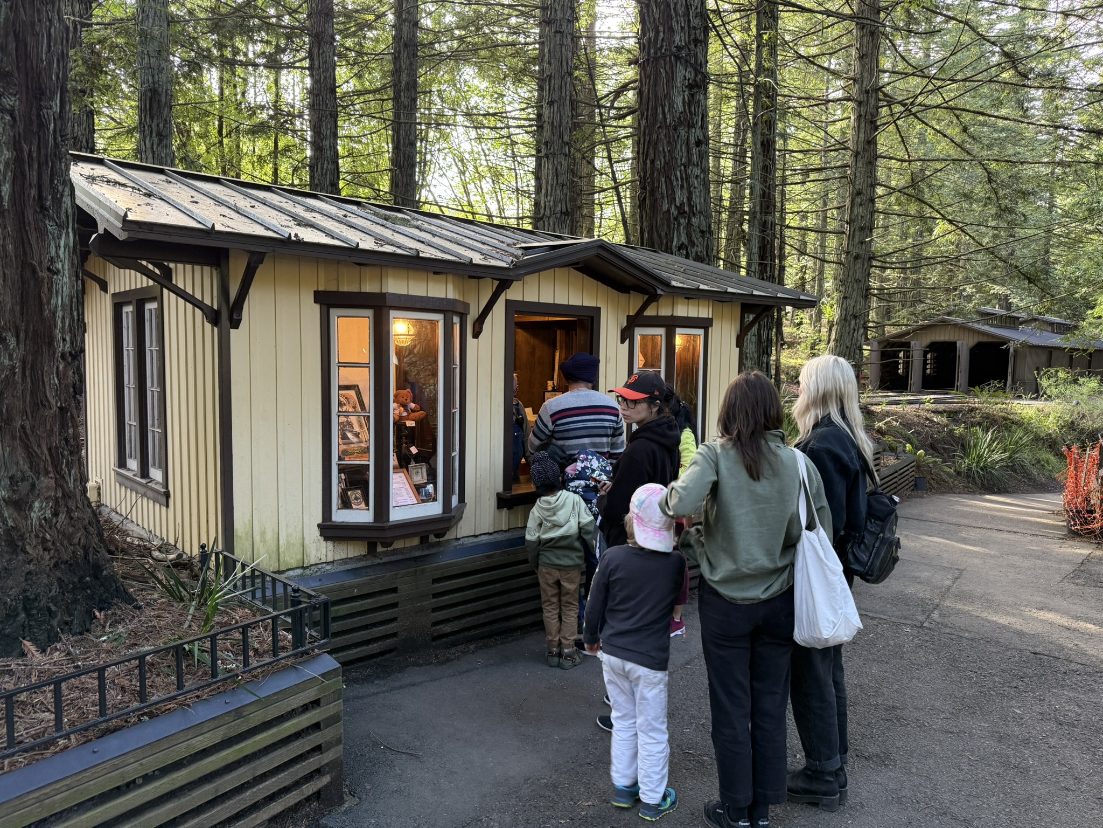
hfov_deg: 71.6
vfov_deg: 56.8
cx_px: 552
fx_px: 765
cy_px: 414
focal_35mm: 24
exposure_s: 1/60
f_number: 1.78
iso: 200
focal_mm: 6.76
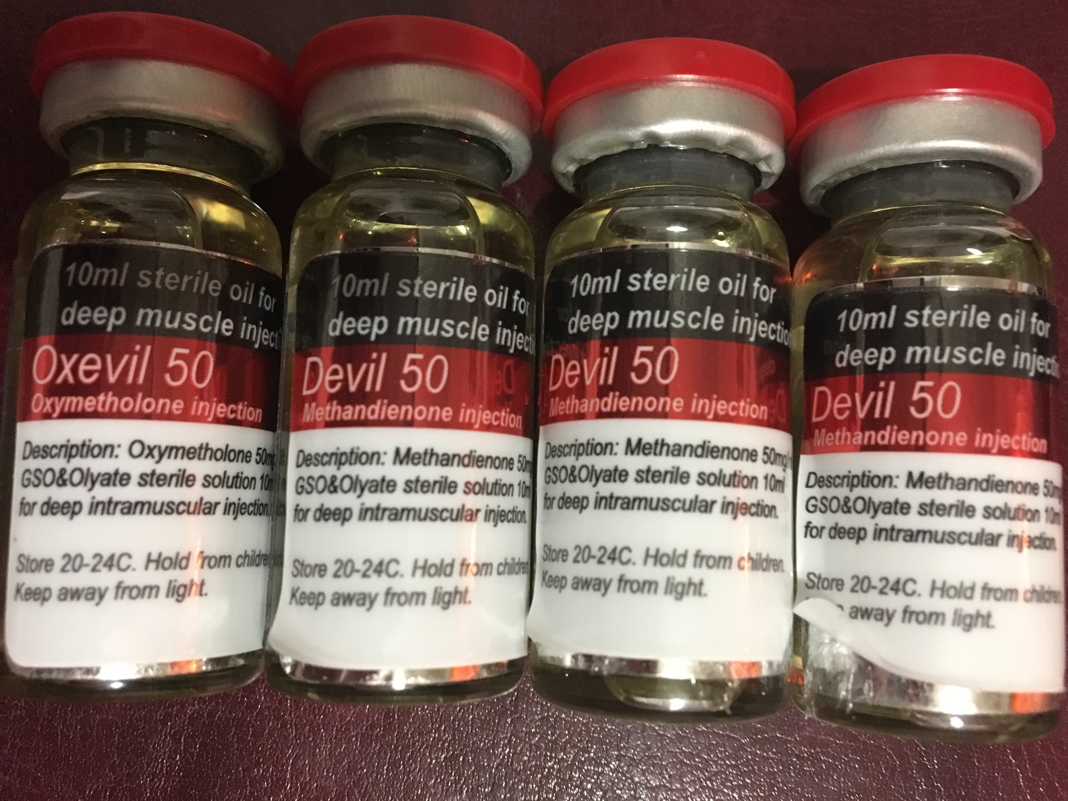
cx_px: 534
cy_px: 400
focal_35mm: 29
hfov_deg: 61.7
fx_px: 895
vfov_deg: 48.2
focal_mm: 4.15
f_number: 2.2
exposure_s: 1/17
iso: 640
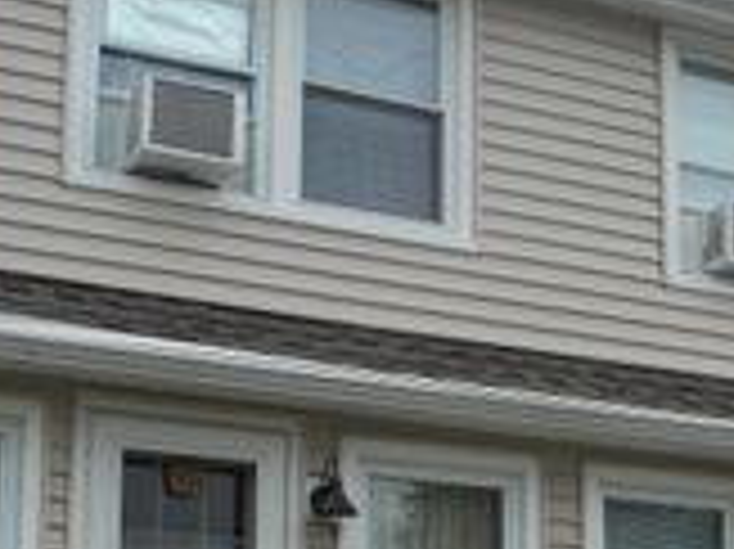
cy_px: 601
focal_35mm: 80
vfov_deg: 17.8
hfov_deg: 24.3
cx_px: 495
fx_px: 1695
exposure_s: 1/1250
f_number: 3.2
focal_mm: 4.6
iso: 80
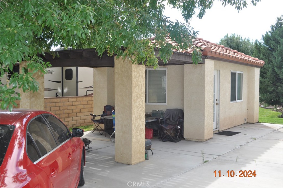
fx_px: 306
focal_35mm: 39
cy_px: 94
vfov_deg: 34.1
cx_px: 142
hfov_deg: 49.6
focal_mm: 26
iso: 320
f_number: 7.1
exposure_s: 1/200
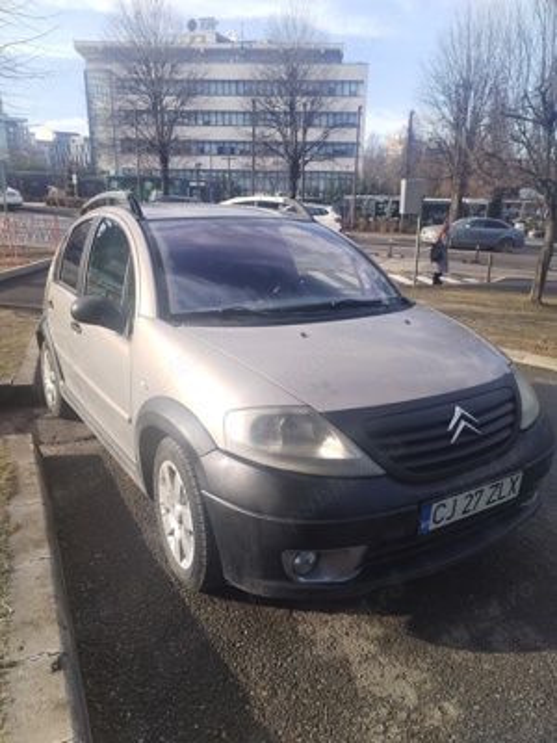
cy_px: 372
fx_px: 622
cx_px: 278
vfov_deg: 61.7
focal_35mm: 29
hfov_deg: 48.2
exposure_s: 1/603
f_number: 1.8
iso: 100
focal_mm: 4.75
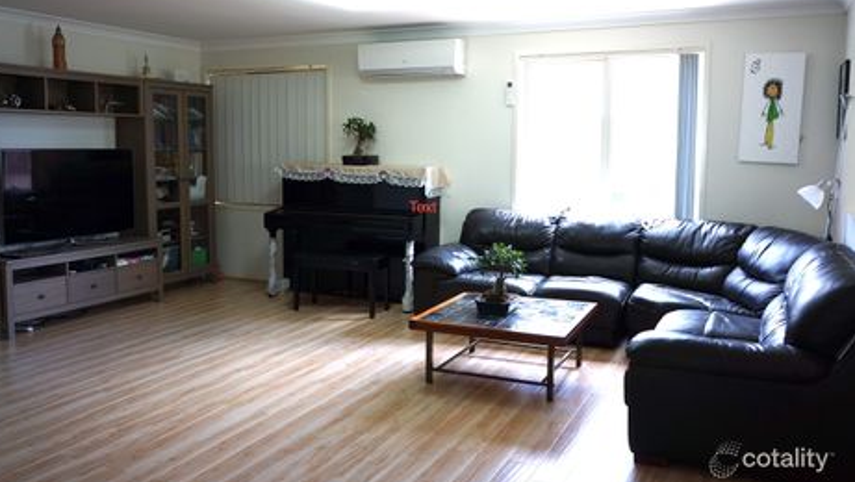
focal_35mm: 32
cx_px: 423
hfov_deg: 61.0
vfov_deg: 36.7
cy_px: 207
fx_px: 726
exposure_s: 1/60
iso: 200
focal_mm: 20
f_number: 4
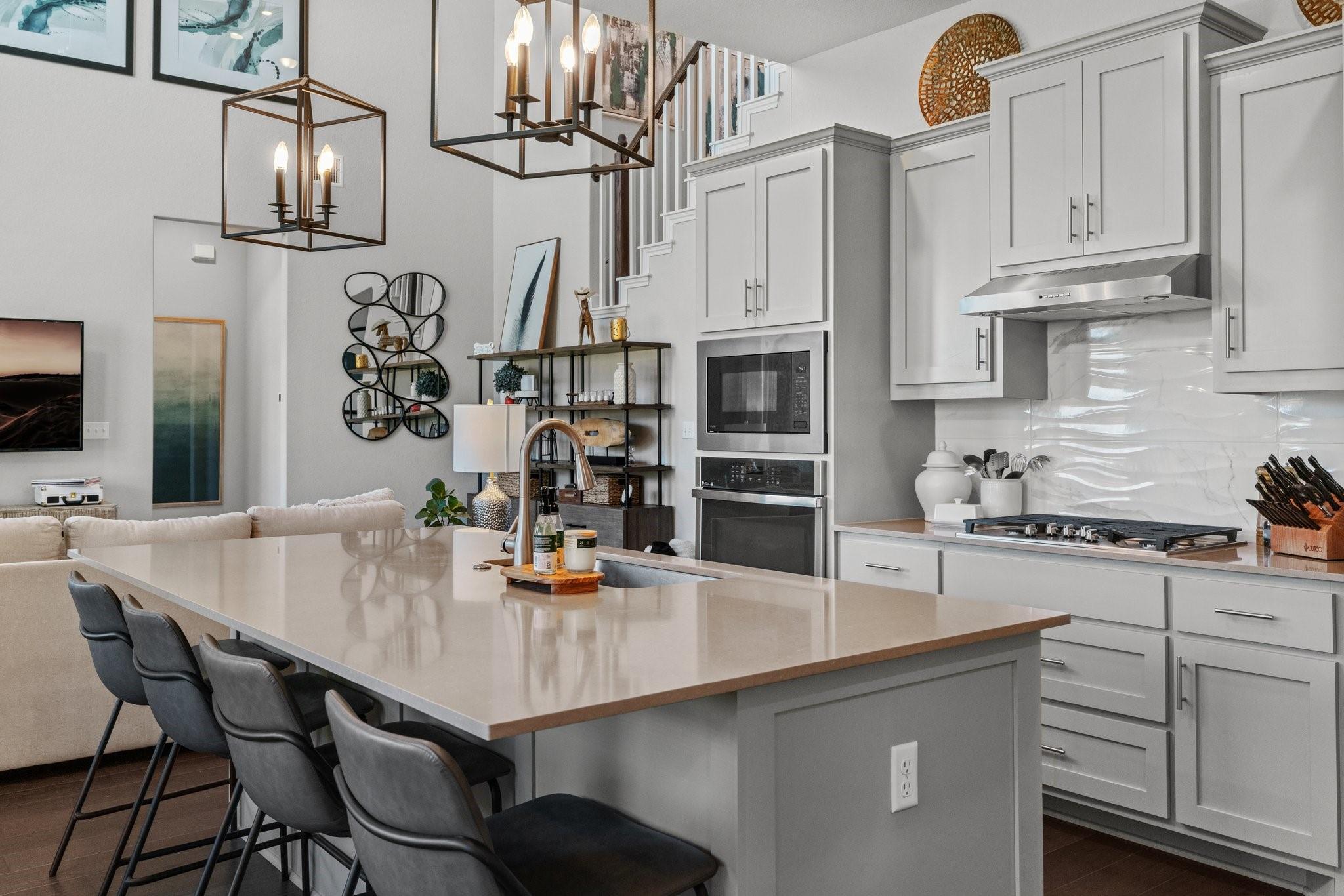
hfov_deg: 63.7
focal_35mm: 29
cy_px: 448
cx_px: 672
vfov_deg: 45.0
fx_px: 1083
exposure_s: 1/50
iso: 2000
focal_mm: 29
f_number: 8
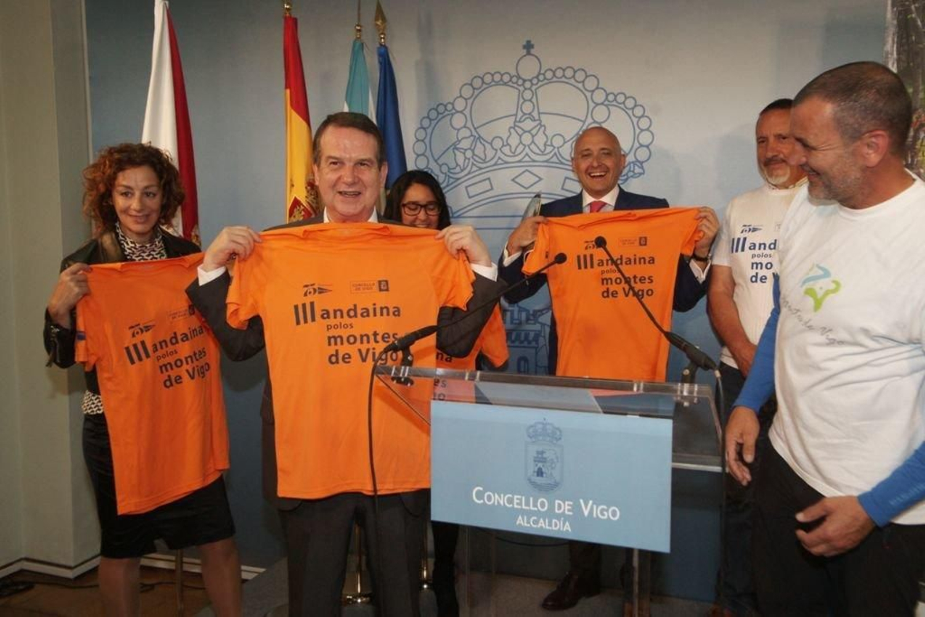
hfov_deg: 54.4
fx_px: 899
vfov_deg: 37.9
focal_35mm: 35
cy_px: 308
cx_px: 462
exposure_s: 1/250
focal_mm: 35
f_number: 8
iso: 1600
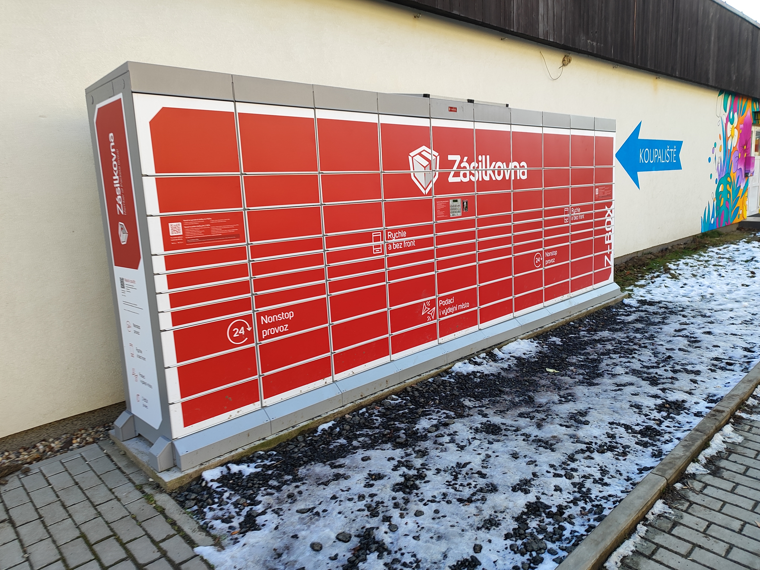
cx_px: 380
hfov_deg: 71.6
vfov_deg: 56.8
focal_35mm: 24
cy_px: 285
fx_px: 527
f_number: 1.89
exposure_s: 1/107
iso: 50
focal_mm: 5.89
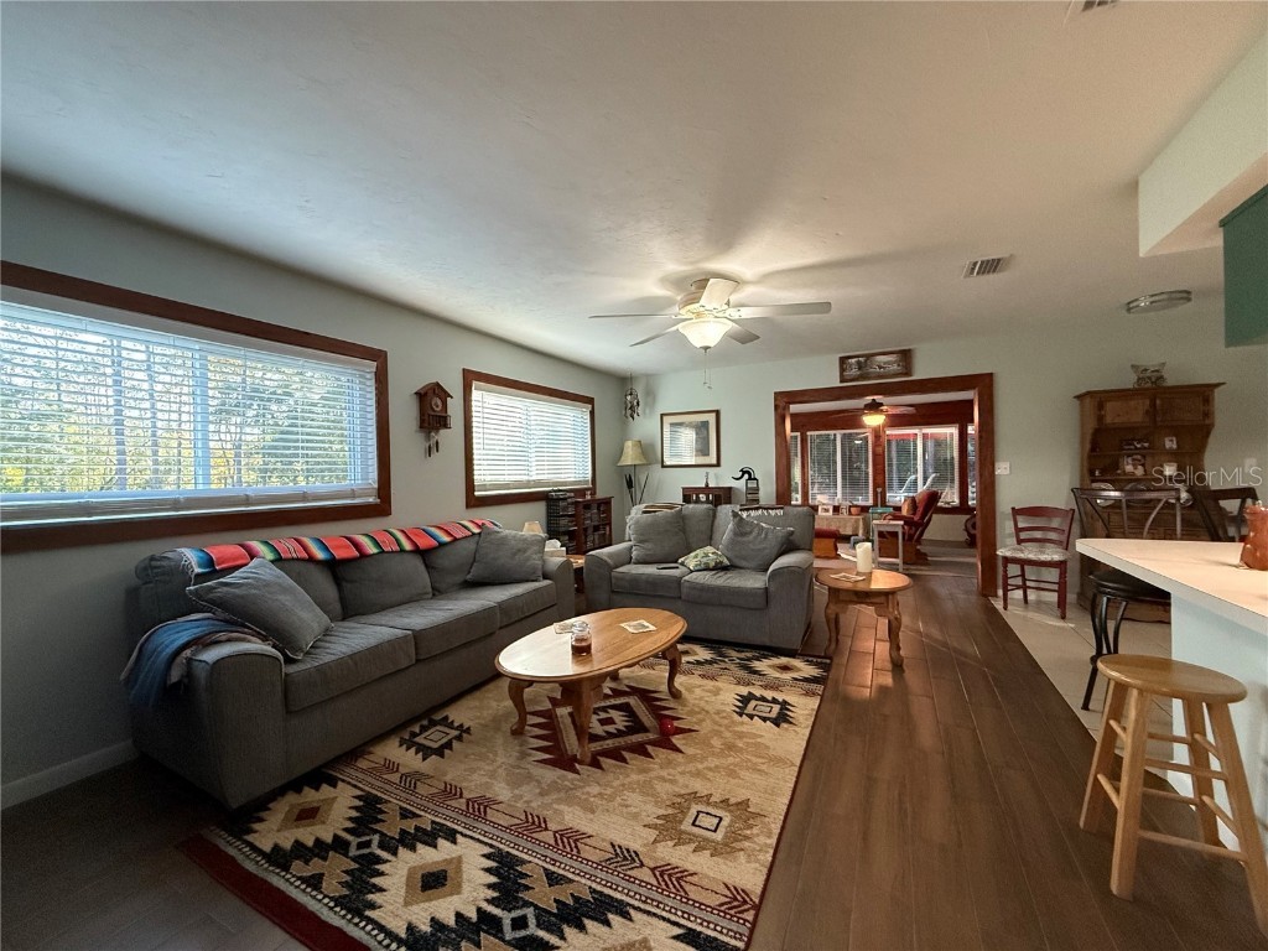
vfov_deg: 85.7
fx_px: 513
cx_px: 634
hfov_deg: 102.1
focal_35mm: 14
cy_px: 476
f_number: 2.2
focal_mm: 2.22
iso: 640
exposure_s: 1/120
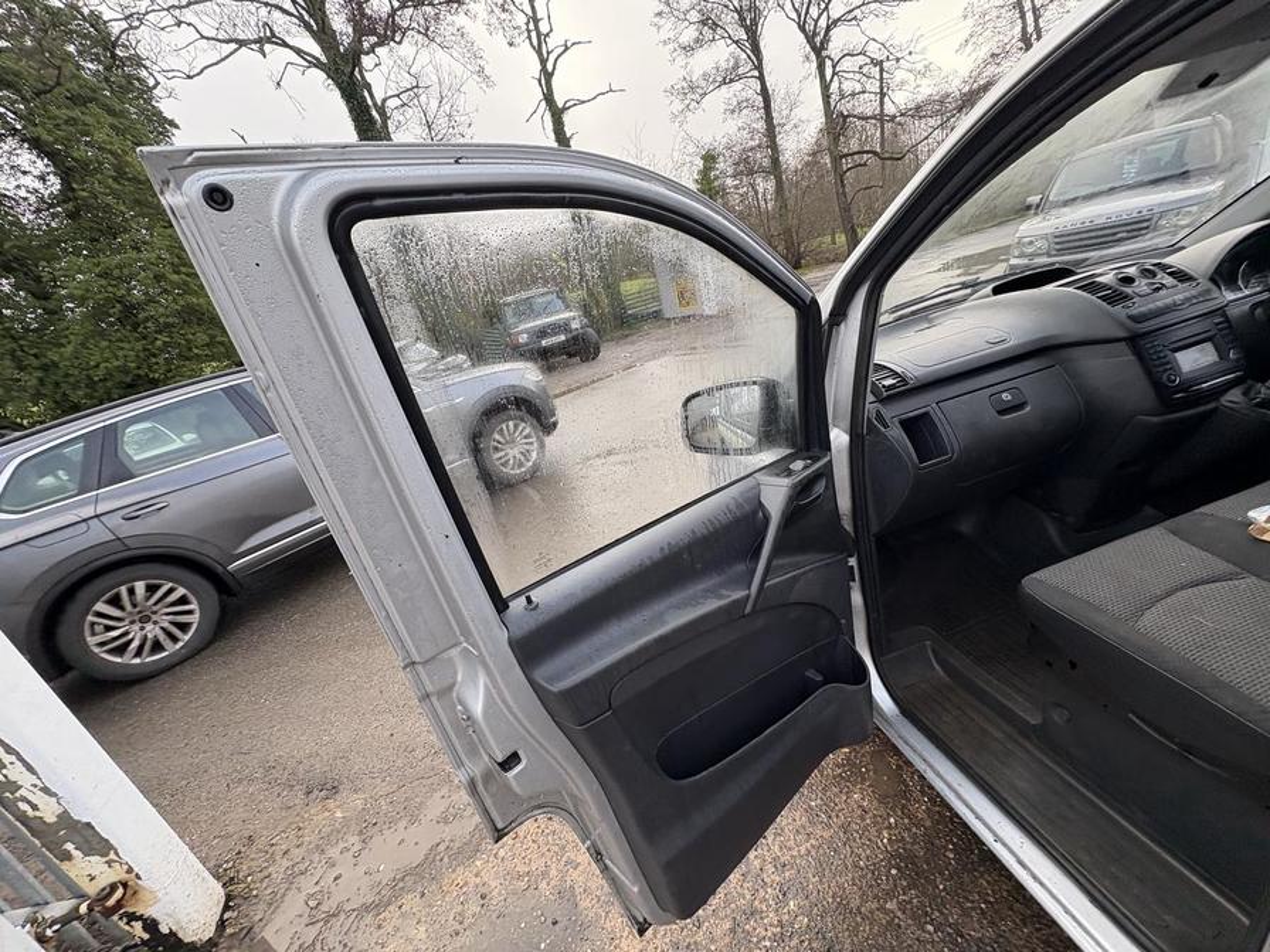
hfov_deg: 102.1
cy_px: 476
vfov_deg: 85.7
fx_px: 514
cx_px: 635
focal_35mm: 14
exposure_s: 1/118
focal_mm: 2.22
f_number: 2.2
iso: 50
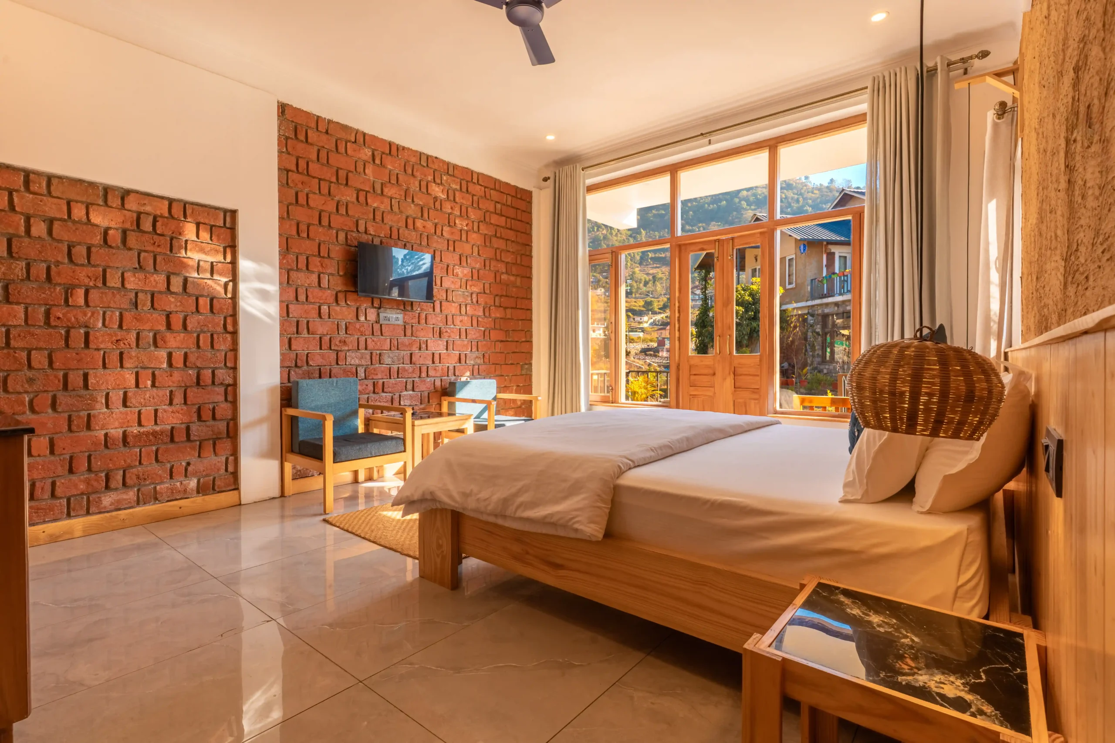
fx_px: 527
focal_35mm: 17
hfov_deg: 93.3
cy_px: 372
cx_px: 558
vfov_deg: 70.4
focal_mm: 17
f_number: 11
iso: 200
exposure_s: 1/1250
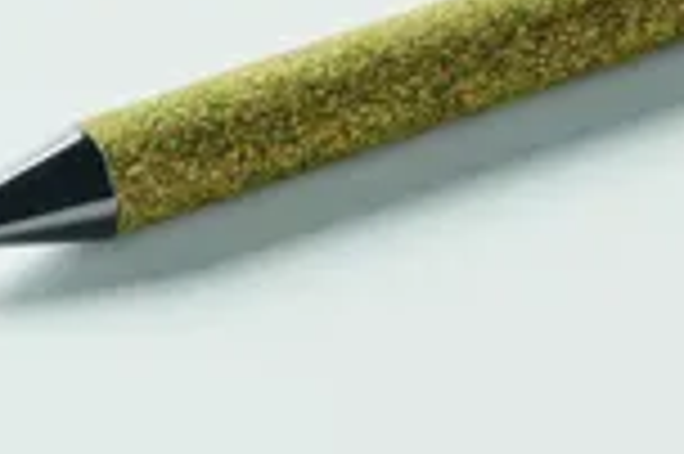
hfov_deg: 6.0
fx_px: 6548
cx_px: 234
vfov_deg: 4.0
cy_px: 119
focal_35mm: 345
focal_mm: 105
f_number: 16
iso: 80
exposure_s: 1/125
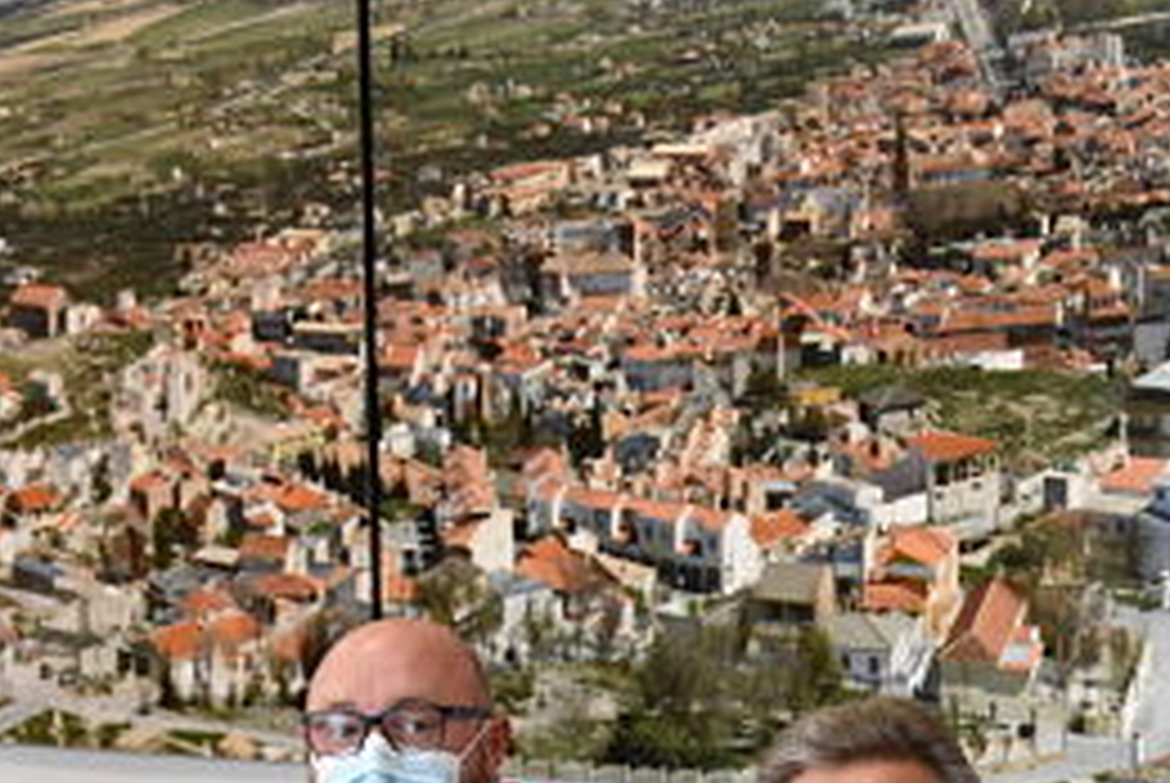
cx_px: 1195
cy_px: 943
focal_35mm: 123
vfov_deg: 11.0
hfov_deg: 16.3
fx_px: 4002
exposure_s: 1/80
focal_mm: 32
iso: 800
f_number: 4.5
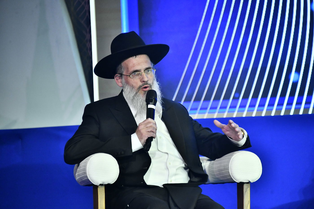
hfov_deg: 6.9
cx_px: 157
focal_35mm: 300
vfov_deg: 4.6
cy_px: 104
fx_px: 2616
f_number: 5.6
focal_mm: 300
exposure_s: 1/125
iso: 2500
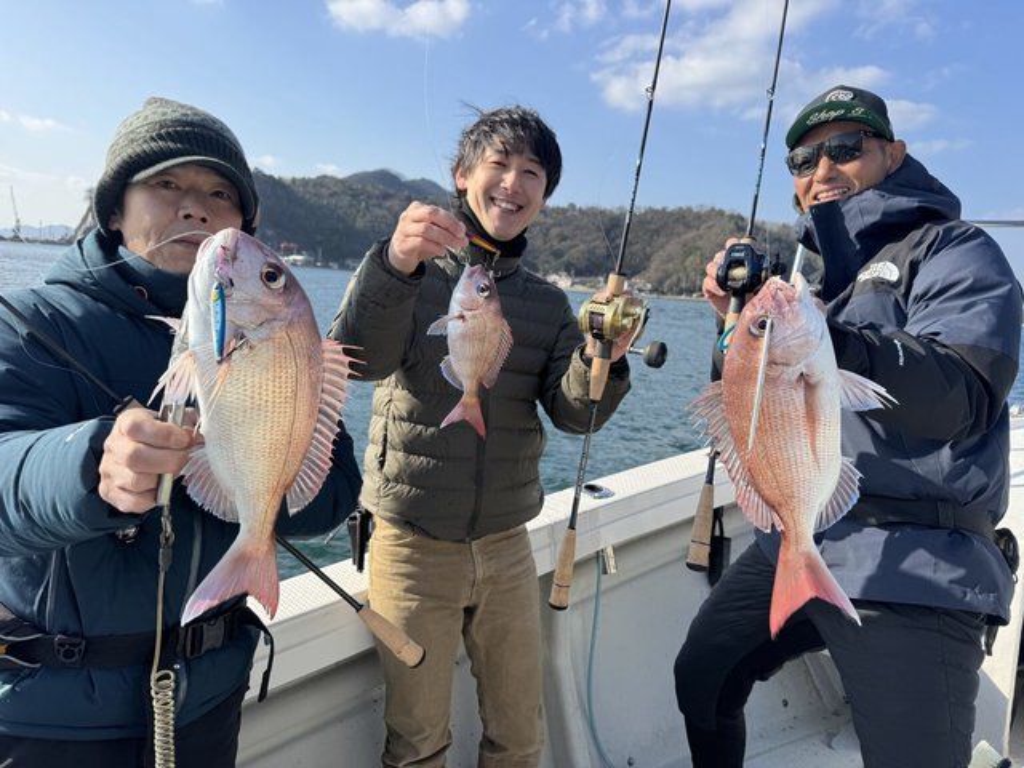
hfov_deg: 71.6
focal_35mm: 24
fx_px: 710
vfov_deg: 56.8
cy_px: 384
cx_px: 512
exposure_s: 1/2710
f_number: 1.78
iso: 80
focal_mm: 6.76
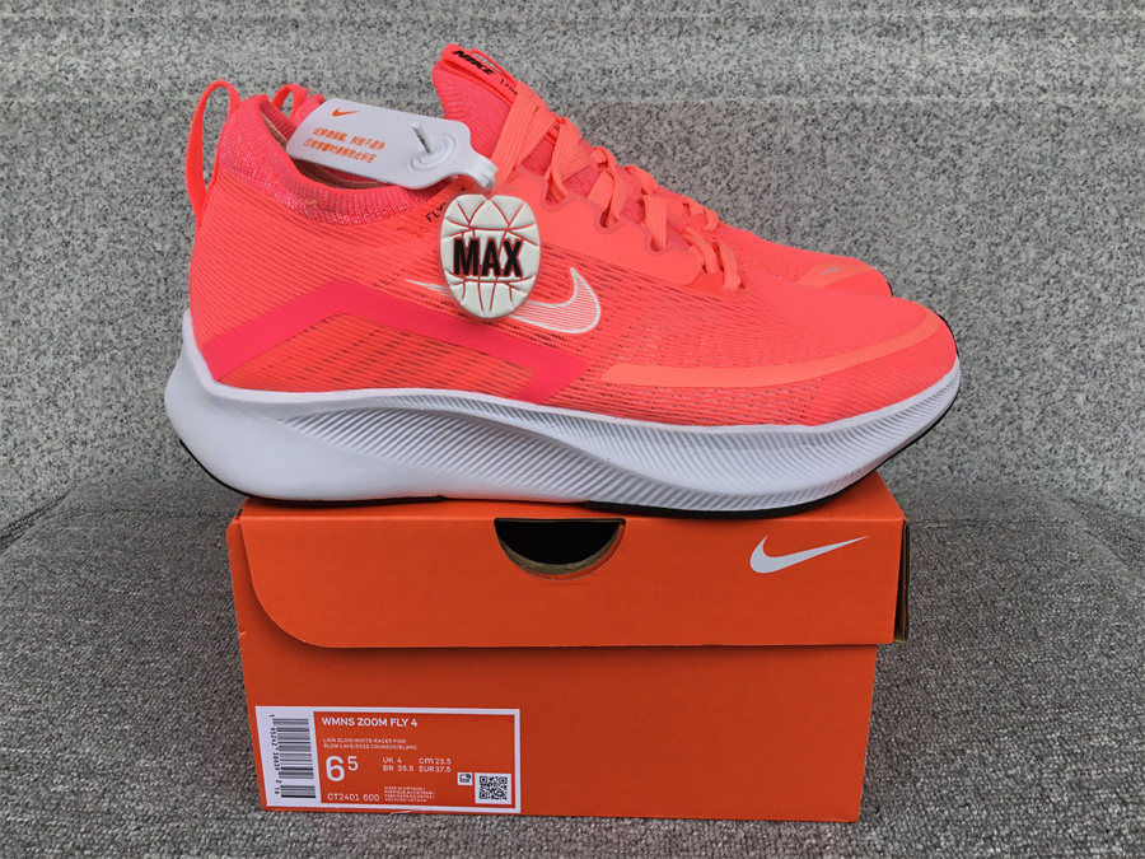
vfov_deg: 45.4
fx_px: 1025
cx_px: 572
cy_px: 430
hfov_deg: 58.4
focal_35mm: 31
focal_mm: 3.3
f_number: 2.4
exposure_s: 1/668
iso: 25
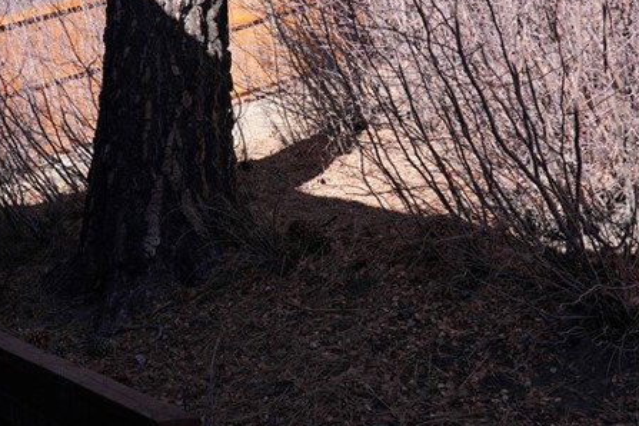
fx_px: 976
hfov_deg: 35.7
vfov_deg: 24.2
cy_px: 84
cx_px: 193
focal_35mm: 55
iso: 80
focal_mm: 24
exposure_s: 1/200
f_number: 4.5
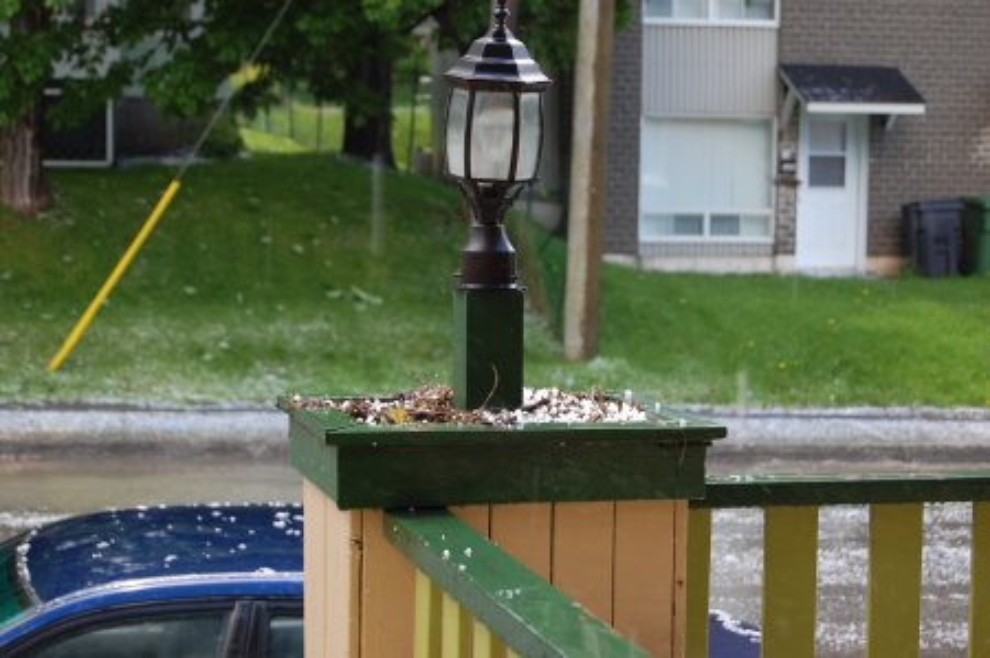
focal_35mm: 82
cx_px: 495
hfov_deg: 24.6
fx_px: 2266
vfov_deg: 16.5
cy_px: 329
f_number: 5.6
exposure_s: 1/125
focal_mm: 55
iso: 220
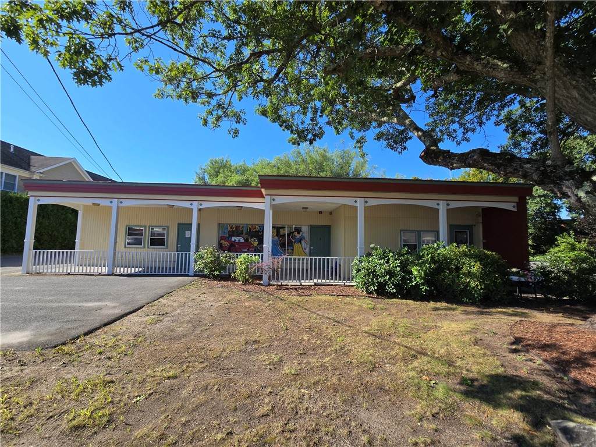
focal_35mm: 13
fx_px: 224
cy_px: 224
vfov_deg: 89.9
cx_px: 298
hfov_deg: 106.2
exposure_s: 1/1311
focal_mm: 2.2
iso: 50
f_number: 2.2
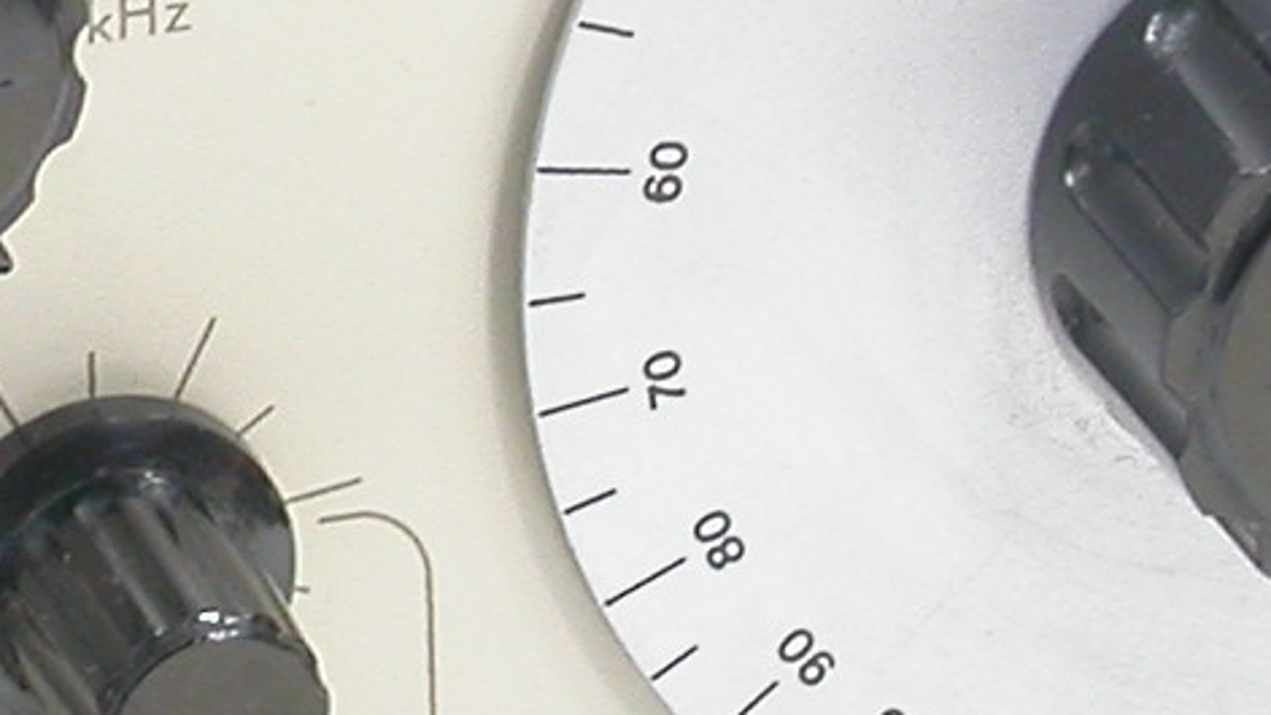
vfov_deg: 2.2
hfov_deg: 3.9
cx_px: -229
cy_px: -318
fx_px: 18436
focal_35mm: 547
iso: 100
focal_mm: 21.5
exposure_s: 1/27
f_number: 4
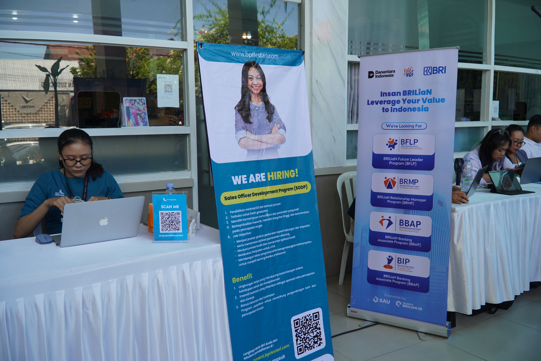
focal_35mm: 30
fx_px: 451
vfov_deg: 43.6
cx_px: 270
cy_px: 180
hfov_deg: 61.9
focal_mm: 20
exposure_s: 1/160
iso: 100
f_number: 4
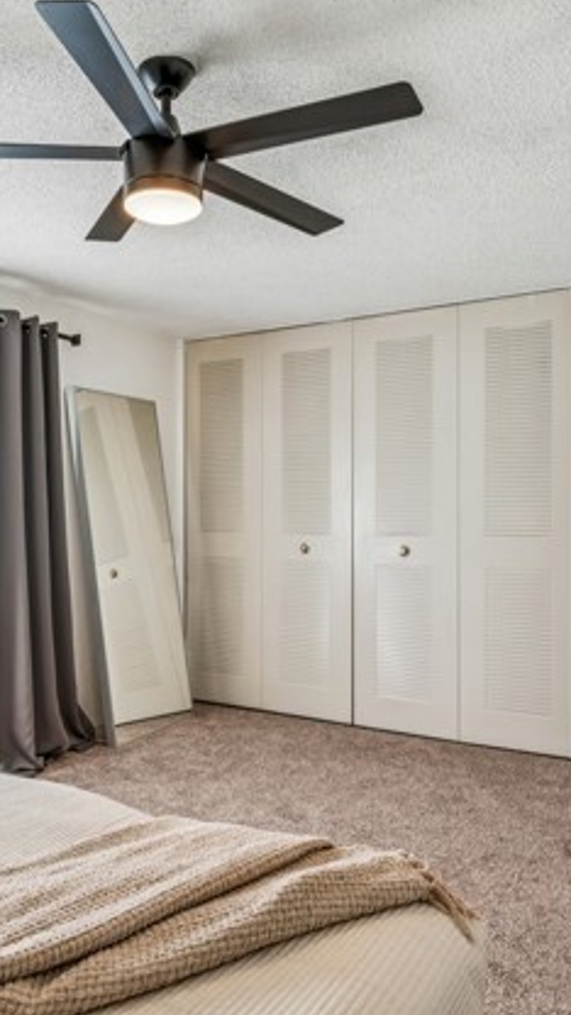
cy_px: 503
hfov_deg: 39.3
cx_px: 190
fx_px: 789
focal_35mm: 29
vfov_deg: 65.5
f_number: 13
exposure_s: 1/6
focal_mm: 18.2
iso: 100
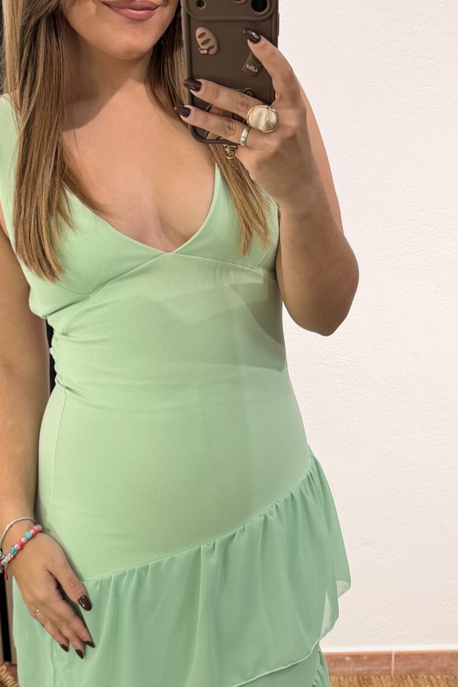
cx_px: 275
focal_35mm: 56
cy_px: 510
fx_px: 1068
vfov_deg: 34.9
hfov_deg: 24.2
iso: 64
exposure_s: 1/100
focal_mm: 6.76
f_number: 1.78
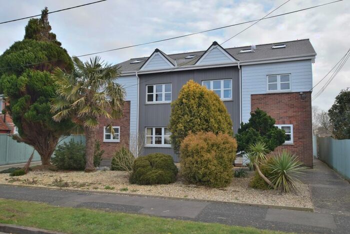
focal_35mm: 30
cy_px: 117
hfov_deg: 61.9
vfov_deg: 43.6
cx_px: 175
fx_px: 292
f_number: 8
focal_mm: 20
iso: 400
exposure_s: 1/250
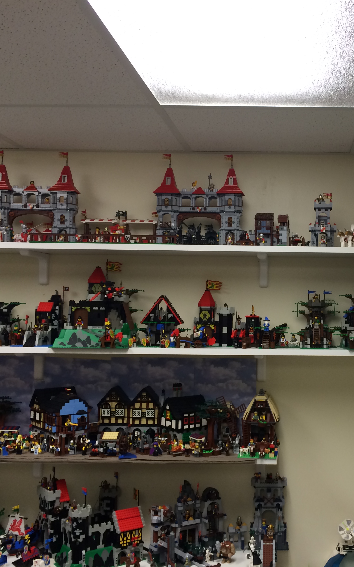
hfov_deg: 29.0
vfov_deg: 46.2
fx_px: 664
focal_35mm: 43
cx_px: 299
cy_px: 282
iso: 50
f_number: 2.2
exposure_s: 1/30
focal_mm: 4.12
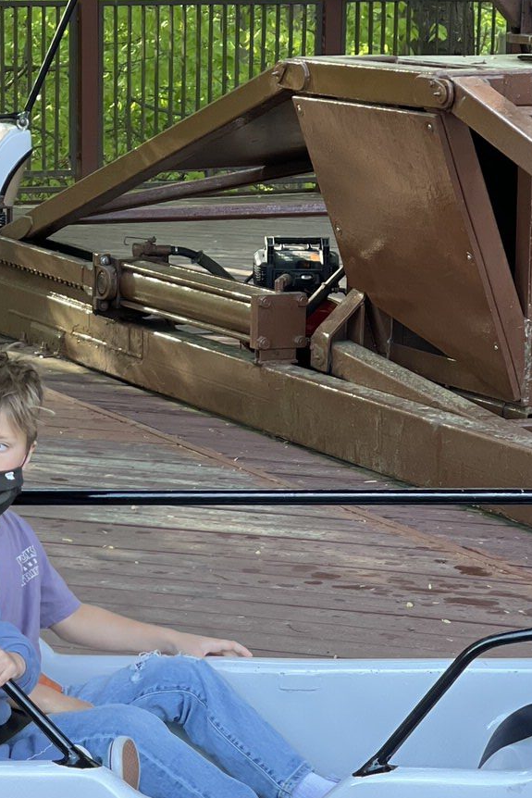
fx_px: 3102
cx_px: 76
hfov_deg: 9.8
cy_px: 333
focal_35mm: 140
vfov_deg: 14.6
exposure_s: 1/121
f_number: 2.2
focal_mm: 7.5
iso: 80
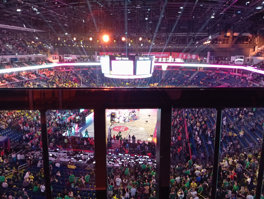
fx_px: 214
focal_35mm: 28
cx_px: 132
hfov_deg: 63.4
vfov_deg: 49.9
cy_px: 100
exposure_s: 1/20
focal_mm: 4.22
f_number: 1.8
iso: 817
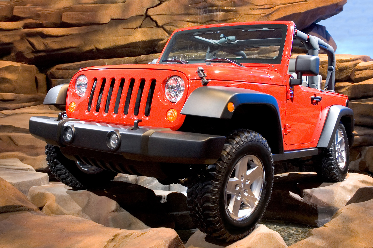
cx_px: 186
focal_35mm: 40
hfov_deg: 48.0
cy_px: 124
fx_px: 419
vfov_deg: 32.9
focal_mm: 27
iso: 200
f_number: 6.3
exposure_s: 1/15
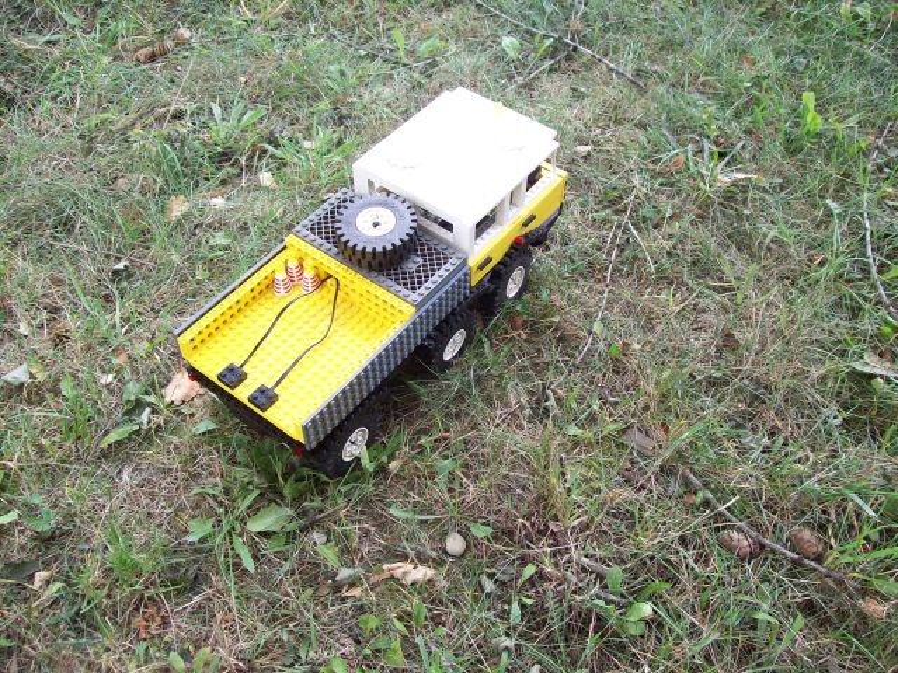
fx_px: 934
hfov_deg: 51.4
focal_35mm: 36
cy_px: 336
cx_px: 449
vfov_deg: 39.7
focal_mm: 6
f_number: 2.7
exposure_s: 1/118
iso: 80
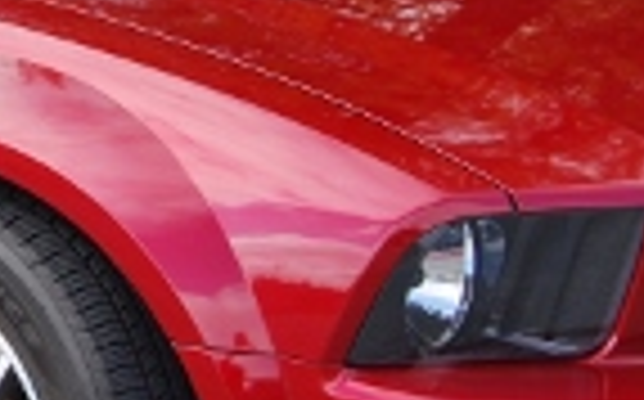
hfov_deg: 11.5
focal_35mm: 178
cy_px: 36
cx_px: -167
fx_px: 3120
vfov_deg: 7.3
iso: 100
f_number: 5.6
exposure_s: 1/125
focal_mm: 26
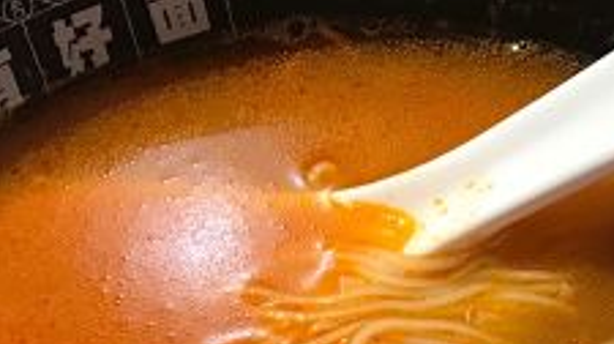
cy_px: 531
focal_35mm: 95
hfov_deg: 22.4
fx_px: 1545
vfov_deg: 12.1
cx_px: 398
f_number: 1.8
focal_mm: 3.99
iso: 40
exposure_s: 1/33
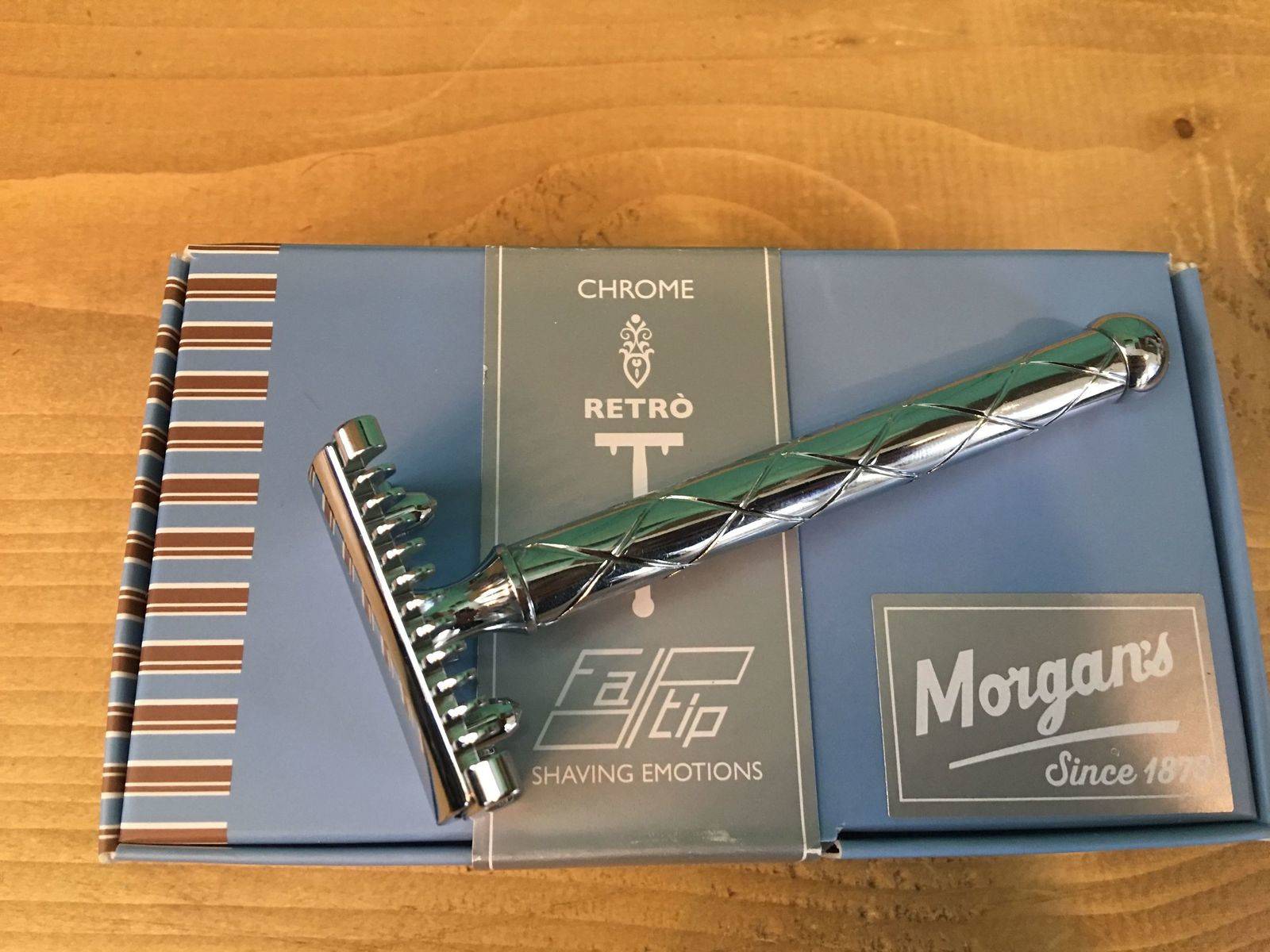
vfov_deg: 48.2
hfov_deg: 61.7
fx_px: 1064
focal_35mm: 29
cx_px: 635
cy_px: 476
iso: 100
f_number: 2.2
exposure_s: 1/17
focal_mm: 4.15
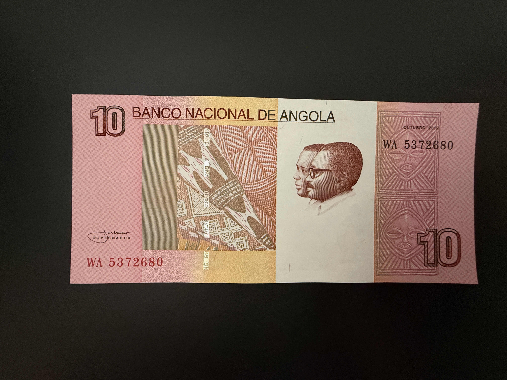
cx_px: 254
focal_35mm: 14
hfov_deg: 102.1
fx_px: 205
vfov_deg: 85.7
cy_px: 190
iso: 500
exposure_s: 1/60
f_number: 2.2
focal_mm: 2.22
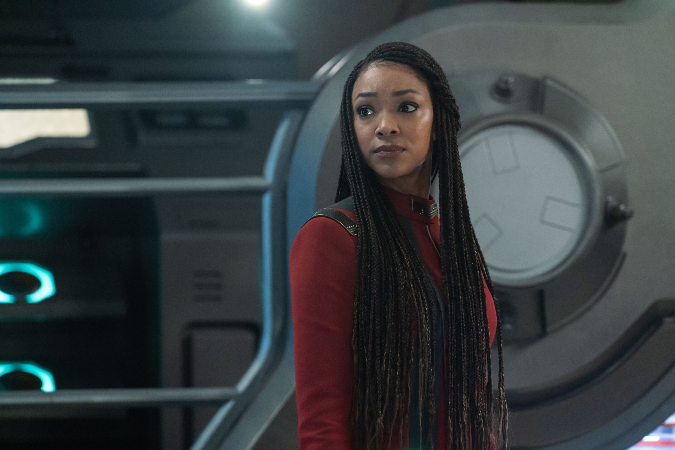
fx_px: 3751
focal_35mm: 200
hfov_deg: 10.3
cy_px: 225
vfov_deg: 6.9
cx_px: 338
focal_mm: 200
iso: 8000
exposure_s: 1/80
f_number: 5
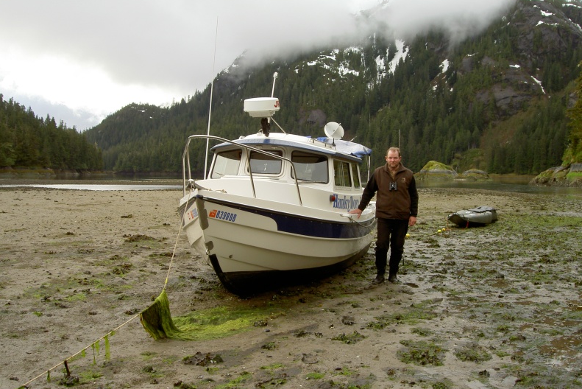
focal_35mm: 41
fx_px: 663
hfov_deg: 47.4
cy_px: 198
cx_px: 294
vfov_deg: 32.7
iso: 100
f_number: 4.7
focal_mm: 8
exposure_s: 1/125
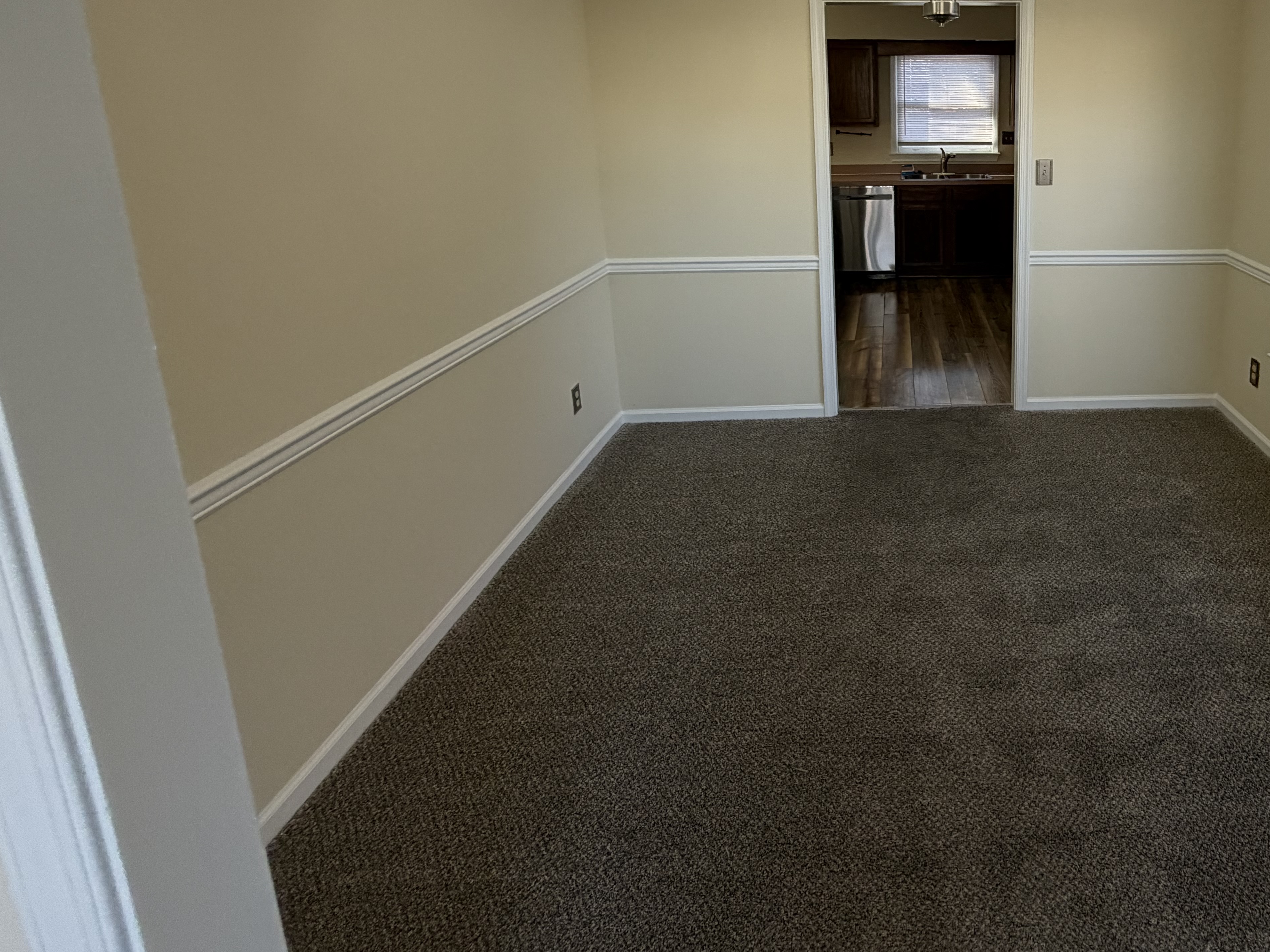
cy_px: 252
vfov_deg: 60.4
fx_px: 770
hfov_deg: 73.6
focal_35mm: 21
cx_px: 949
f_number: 2.2
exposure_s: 1/121
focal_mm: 2.22
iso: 200
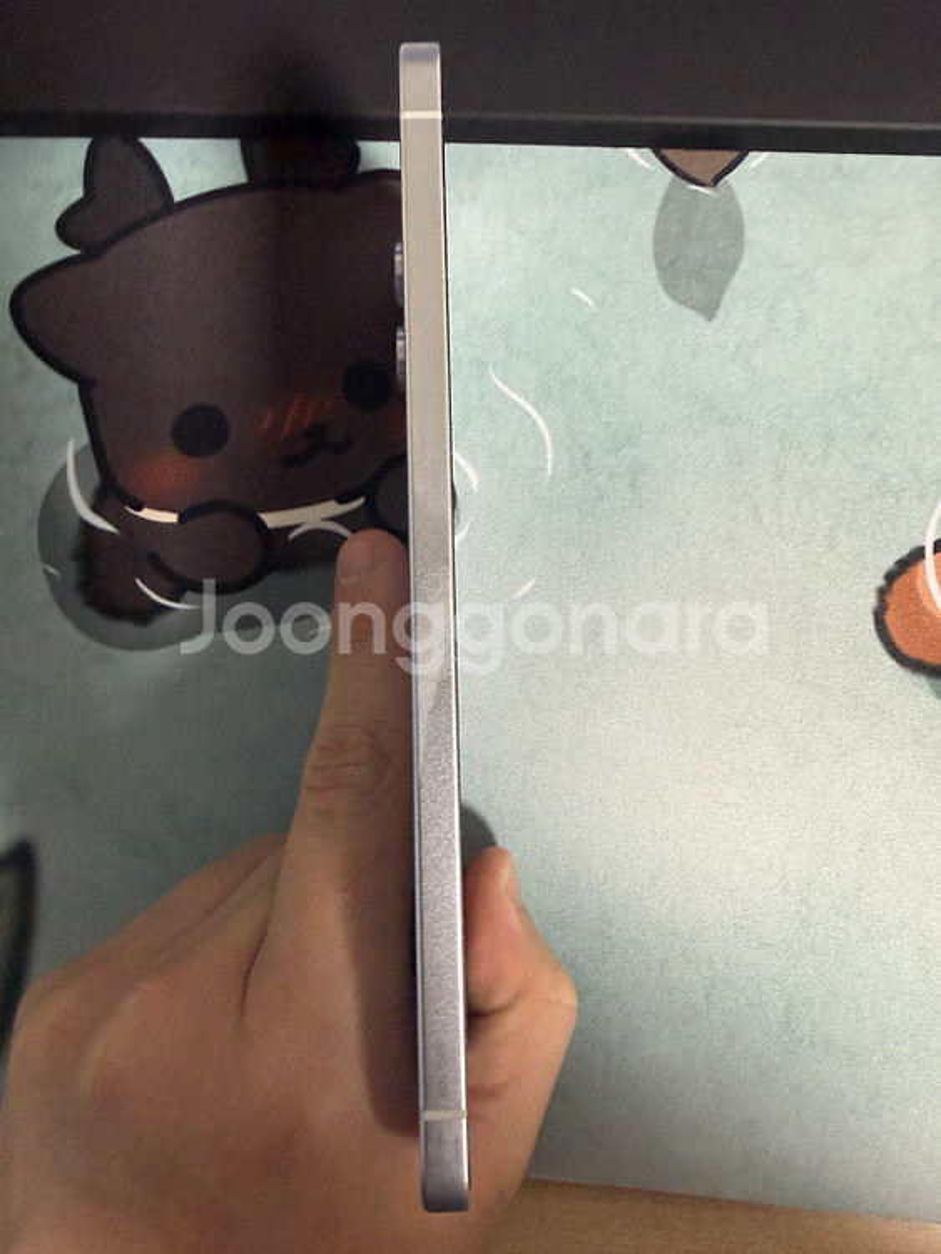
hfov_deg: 56.8
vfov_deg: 71.6
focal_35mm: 24
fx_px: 869
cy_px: 627
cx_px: 470
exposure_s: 1/60
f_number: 2.2
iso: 500
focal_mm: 2.22
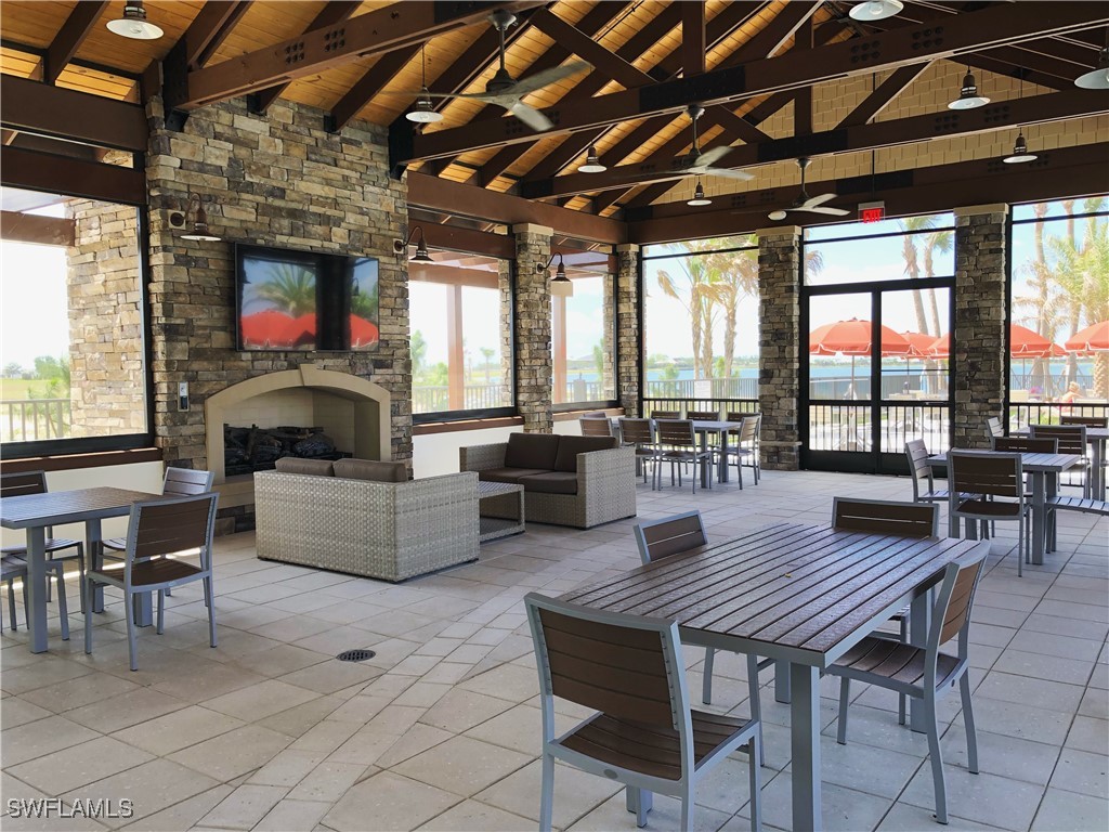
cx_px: 554
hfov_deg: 63.4
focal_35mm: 28
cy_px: 416
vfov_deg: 49.7
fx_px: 897
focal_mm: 4
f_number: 1.8
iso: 25
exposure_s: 1/120
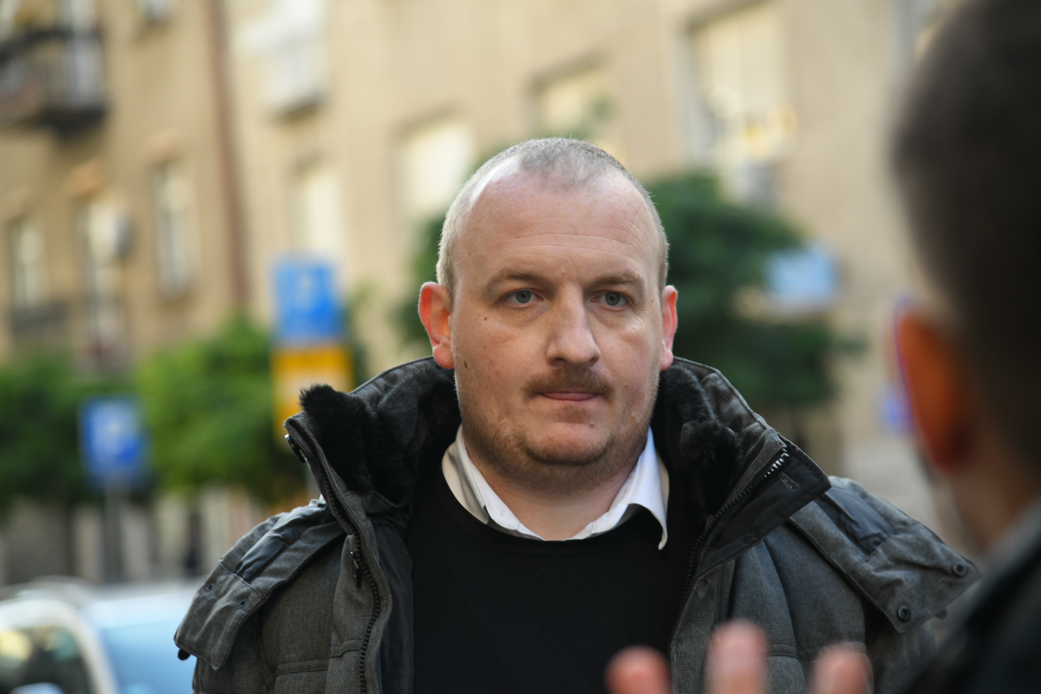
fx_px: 3470
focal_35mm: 120
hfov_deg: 17.1
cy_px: 347
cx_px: 520
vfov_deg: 11.4
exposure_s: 1/250
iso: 400
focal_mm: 120
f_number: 4
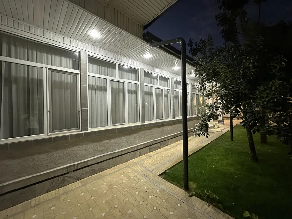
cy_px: 110
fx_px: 118
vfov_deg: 85.7
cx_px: 146
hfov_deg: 102.1
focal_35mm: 14
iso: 500
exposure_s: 1/50
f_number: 2.2
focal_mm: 2.22
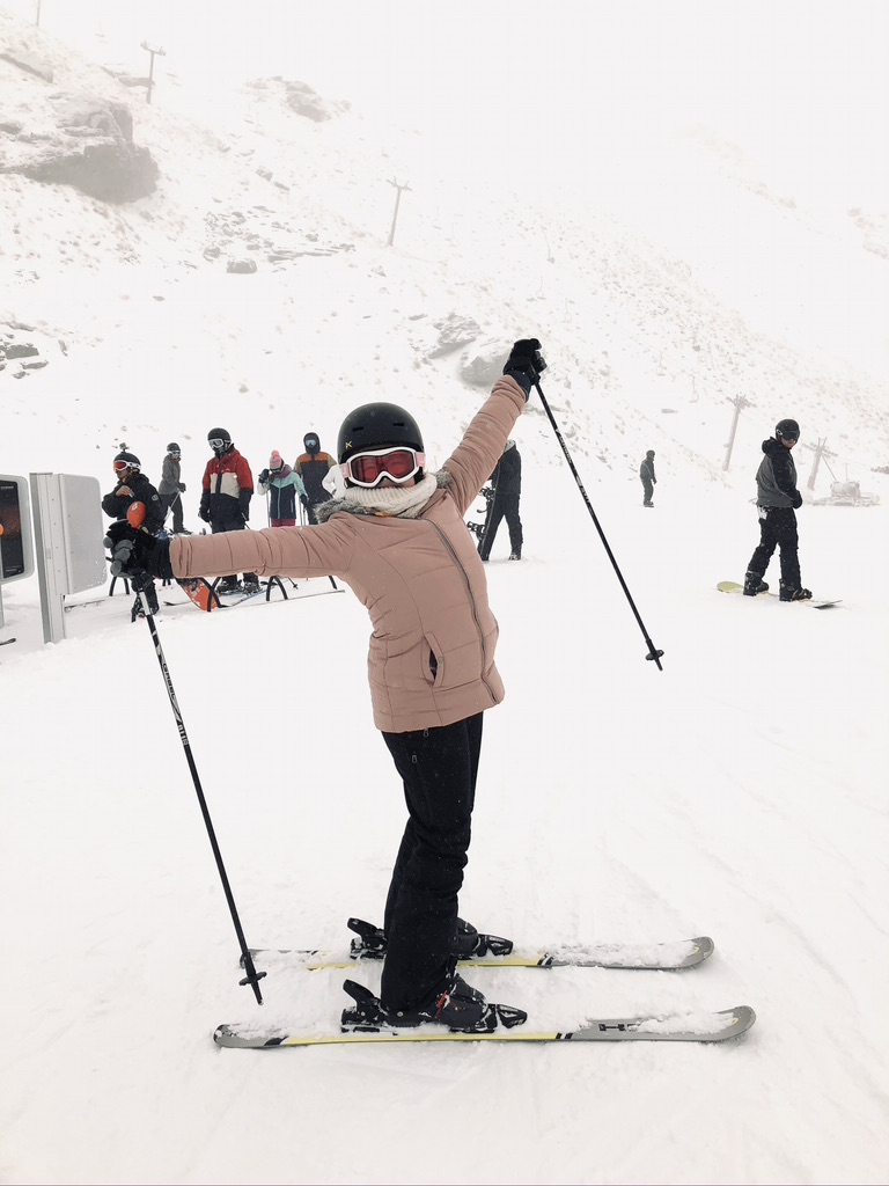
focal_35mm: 28
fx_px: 959
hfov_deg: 49.7
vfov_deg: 63.4
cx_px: 444
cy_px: 593
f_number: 1.8
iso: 20
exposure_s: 1/2404
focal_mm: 3.99
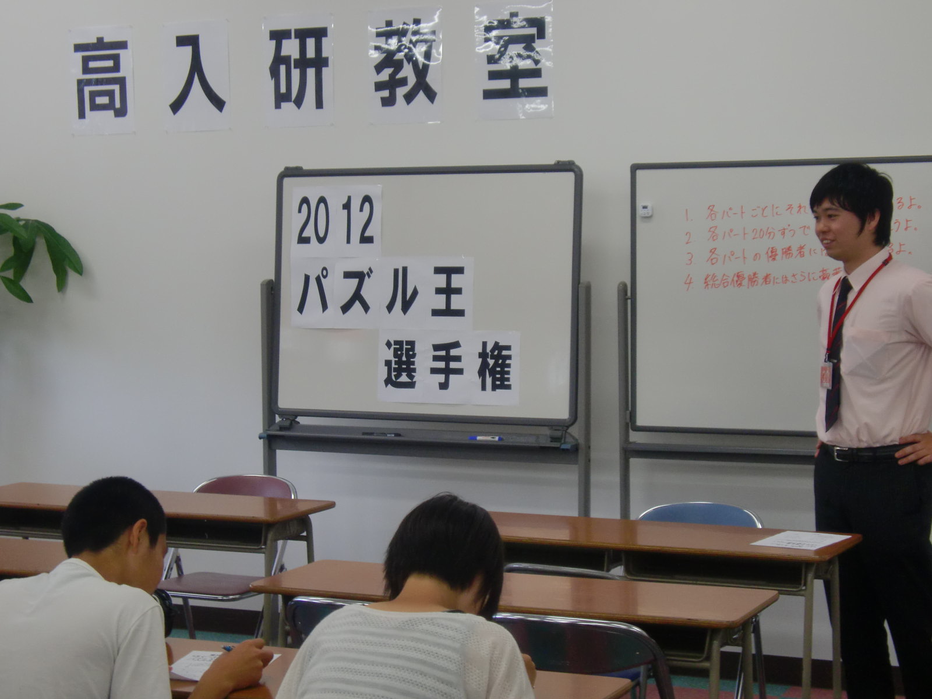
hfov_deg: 29.0
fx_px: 1804
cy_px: 350
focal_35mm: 67
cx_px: 466
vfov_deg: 21.9
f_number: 4.3
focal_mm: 11.16
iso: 100
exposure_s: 1/60
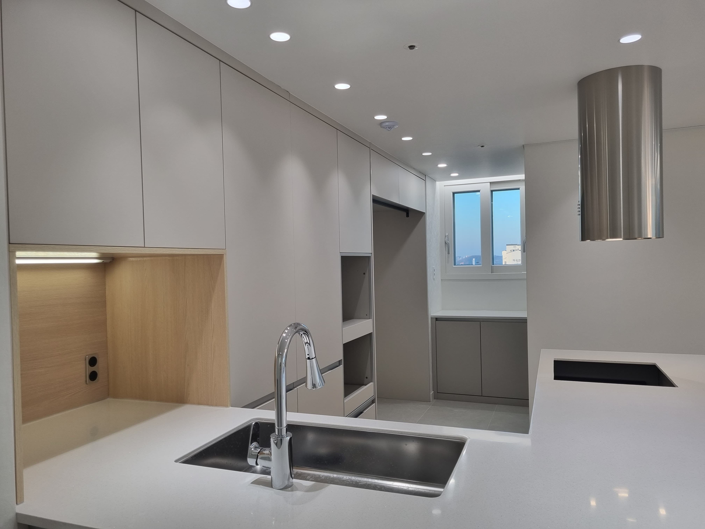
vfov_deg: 53.1
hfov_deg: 67.3
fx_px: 530
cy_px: 264
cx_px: 352
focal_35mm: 26
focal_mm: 5.4
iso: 50
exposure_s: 1/120
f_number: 1.8
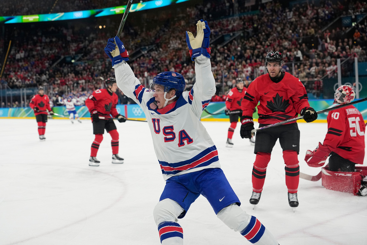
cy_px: 122
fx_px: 510
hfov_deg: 39.6
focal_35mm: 50
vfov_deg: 27.0
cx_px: 184
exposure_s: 1/2500
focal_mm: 50
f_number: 3.2
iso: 2500
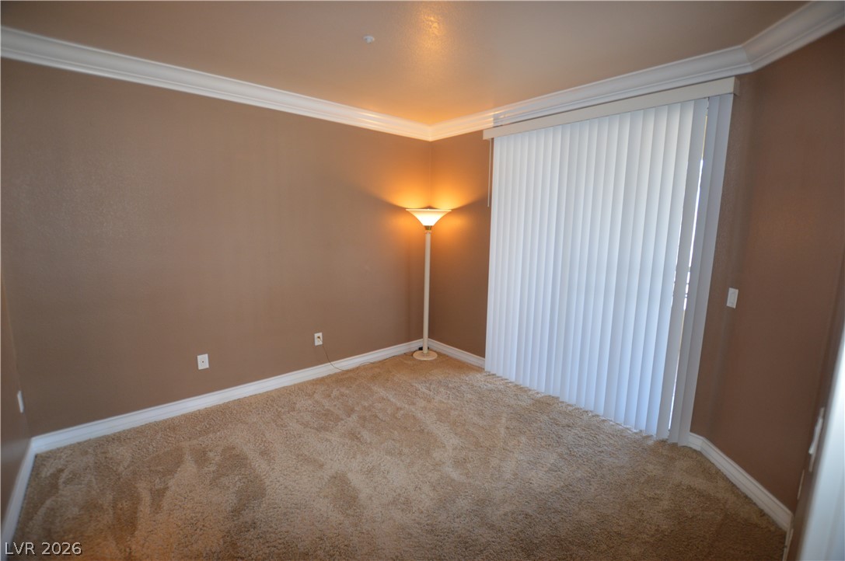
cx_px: 422
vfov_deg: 77.2
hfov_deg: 100.5
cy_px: 280
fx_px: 352
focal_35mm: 15
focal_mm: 10
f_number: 3.5
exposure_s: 1/60
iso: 400
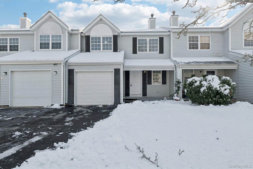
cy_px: 84
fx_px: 155
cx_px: 126
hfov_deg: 78.6
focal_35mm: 22
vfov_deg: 57.2
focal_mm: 22
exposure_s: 1/1000
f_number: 8
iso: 400
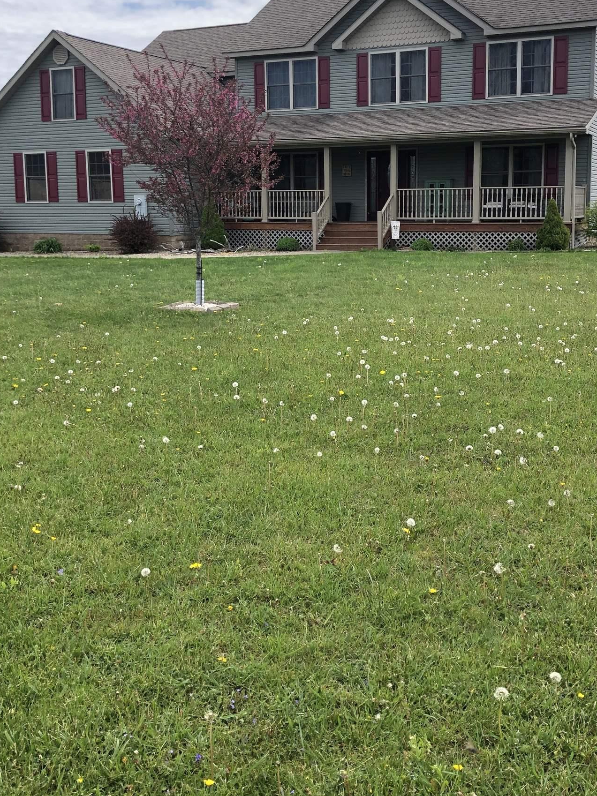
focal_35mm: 38
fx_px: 874
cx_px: 333
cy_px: 318
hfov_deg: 37.7
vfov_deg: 48.7
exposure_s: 1/1372
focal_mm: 3.99
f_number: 1.8
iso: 20
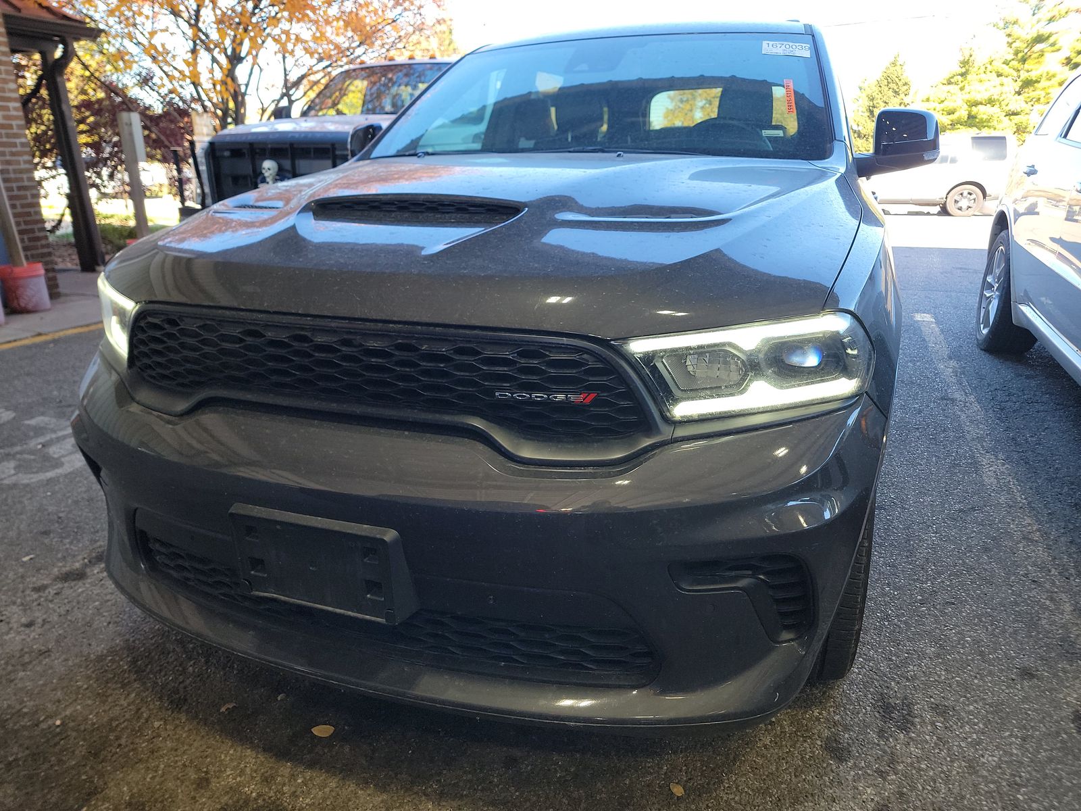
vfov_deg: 56.8
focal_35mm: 24
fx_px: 749
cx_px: 540
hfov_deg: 71.6
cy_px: 406
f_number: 1.8
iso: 93
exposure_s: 1/119
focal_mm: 6.7
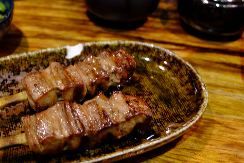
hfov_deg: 36.3
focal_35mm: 54
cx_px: 71
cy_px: 51
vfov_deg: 24.9
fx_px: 366
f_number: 4
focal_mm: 21.1
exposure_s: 1/10
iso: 1600
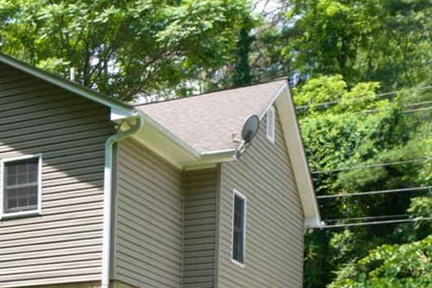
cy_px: 495
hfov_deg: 19.2
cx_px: -289
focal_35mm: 87
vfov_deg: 14.1
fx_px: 1044
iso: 110
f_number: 2.8
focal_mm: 8.38
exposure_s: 1/500
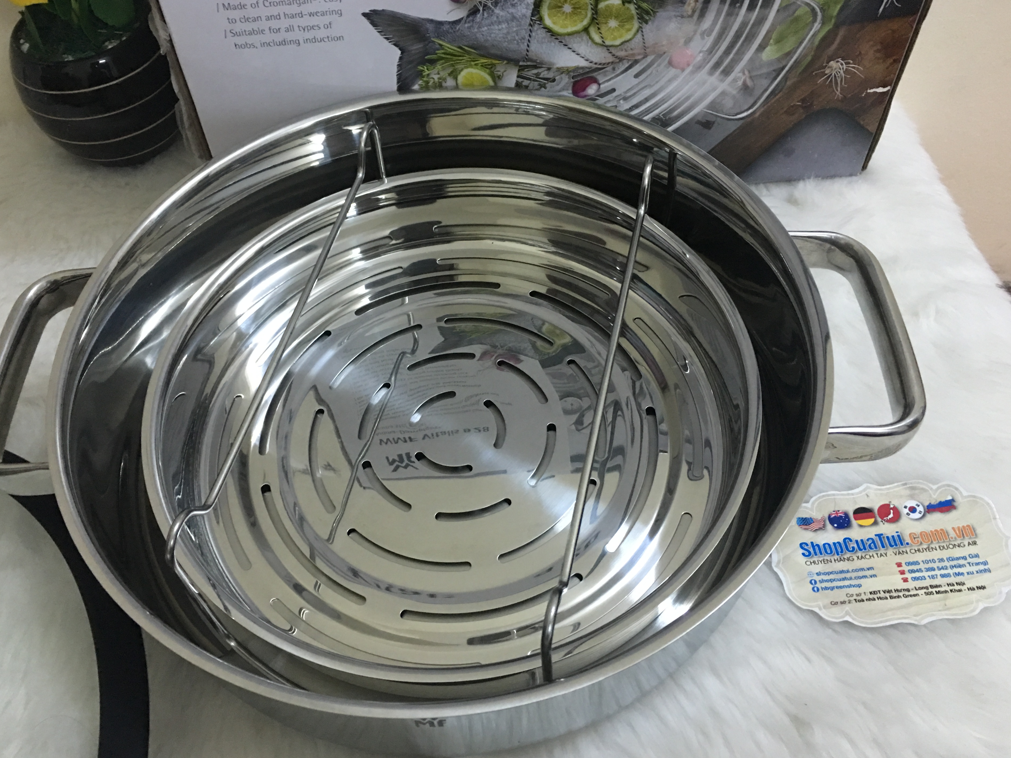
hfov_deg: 58.3
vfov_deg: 45.4
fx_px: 905
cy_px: 379
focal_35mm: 31
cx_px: 479
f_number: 2.2
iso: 80
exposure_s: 1/10
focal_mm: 4.15
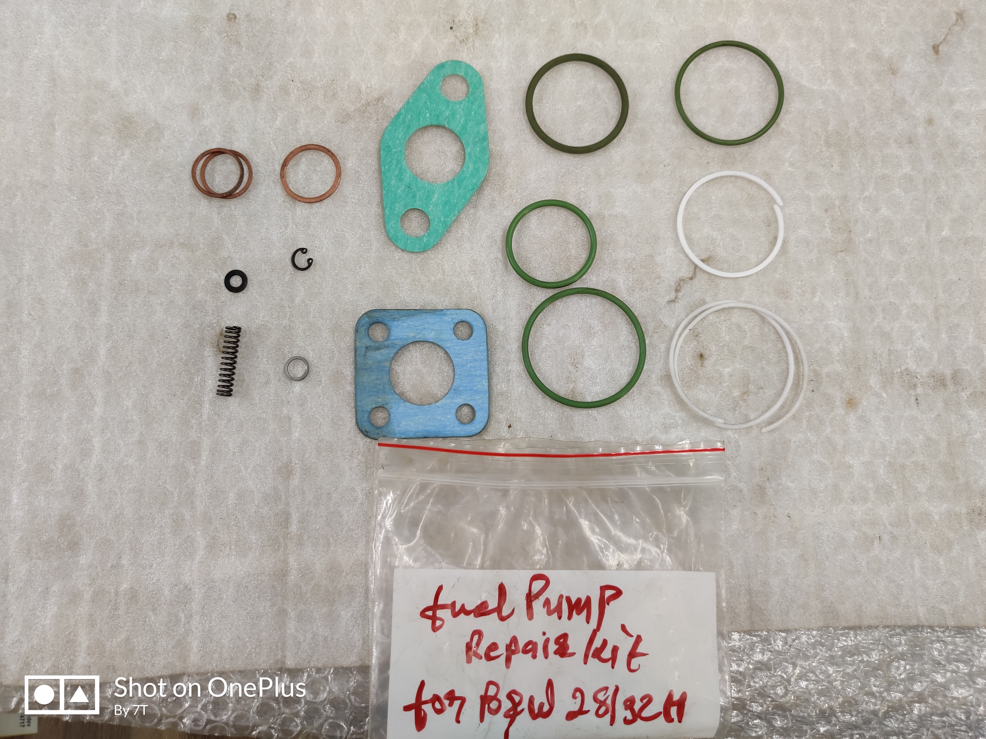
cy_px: 370
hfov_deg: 65.3
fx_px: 769
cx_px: 493
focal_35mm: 27
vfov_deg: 51.4
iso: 640
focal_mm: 4.75
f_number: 1.65
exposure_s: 1/50
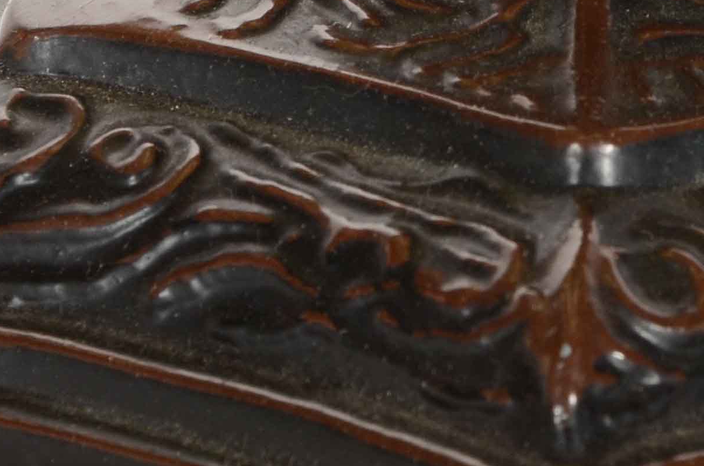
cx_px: 685
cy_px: -9
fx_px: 12568
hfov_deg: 3.2
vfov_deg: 2.1
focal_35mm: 644
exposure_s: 1/160
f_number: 11
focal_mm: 105
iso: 200
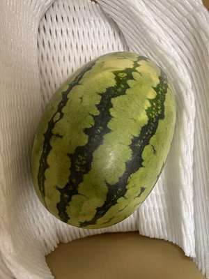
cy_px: 140
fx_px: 209
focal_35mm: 26
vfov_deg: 67.3
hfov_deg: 53.1
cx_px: 104
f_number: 1.5
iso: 200
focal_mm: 5.7
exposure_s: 1/60
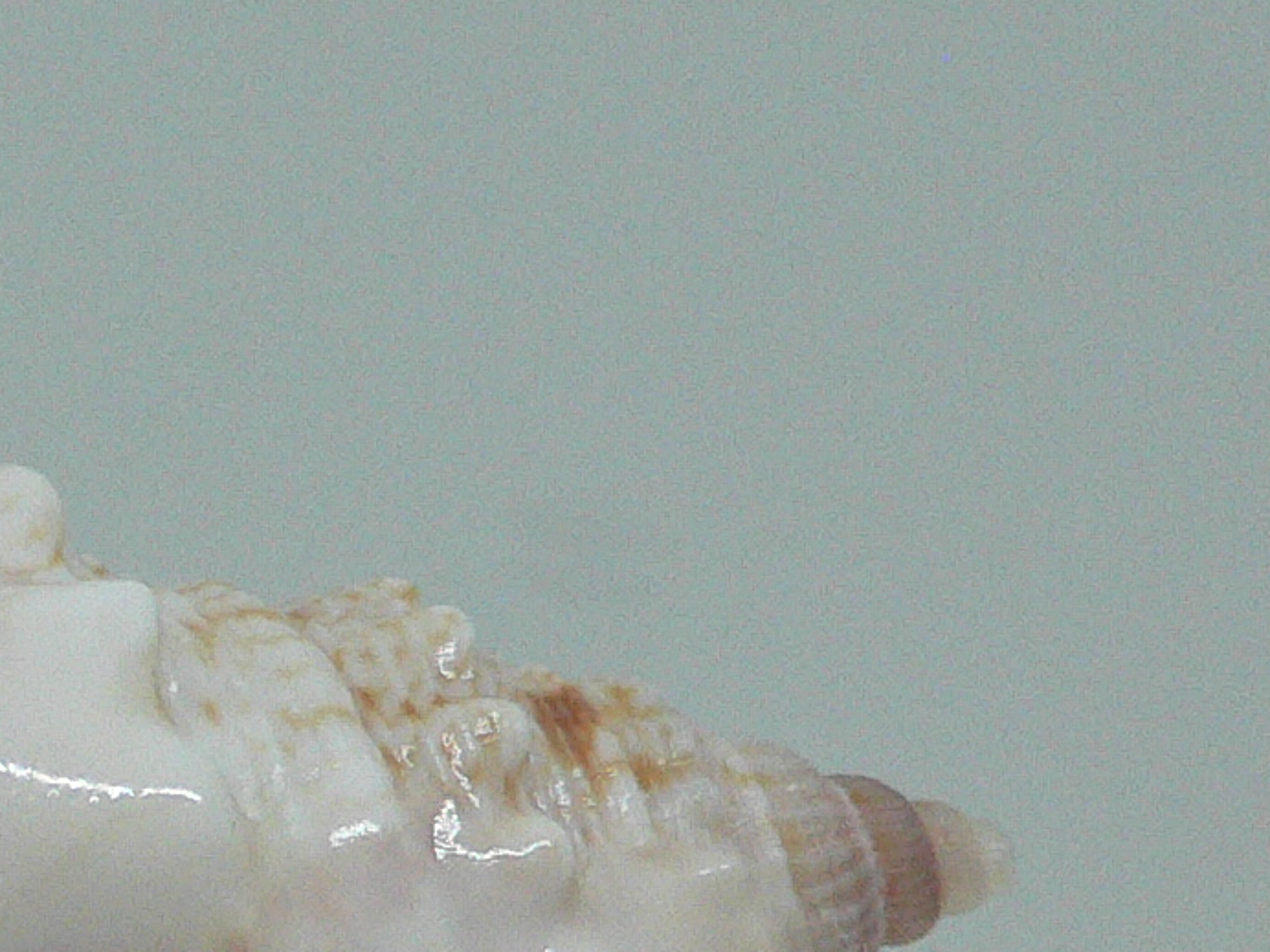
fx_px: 3742
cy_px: 1279
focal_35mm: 102
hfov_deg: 18.2
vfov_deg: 13.9
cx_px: -303
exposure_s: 1/60
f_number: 2.8
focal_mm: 4.6
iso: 200
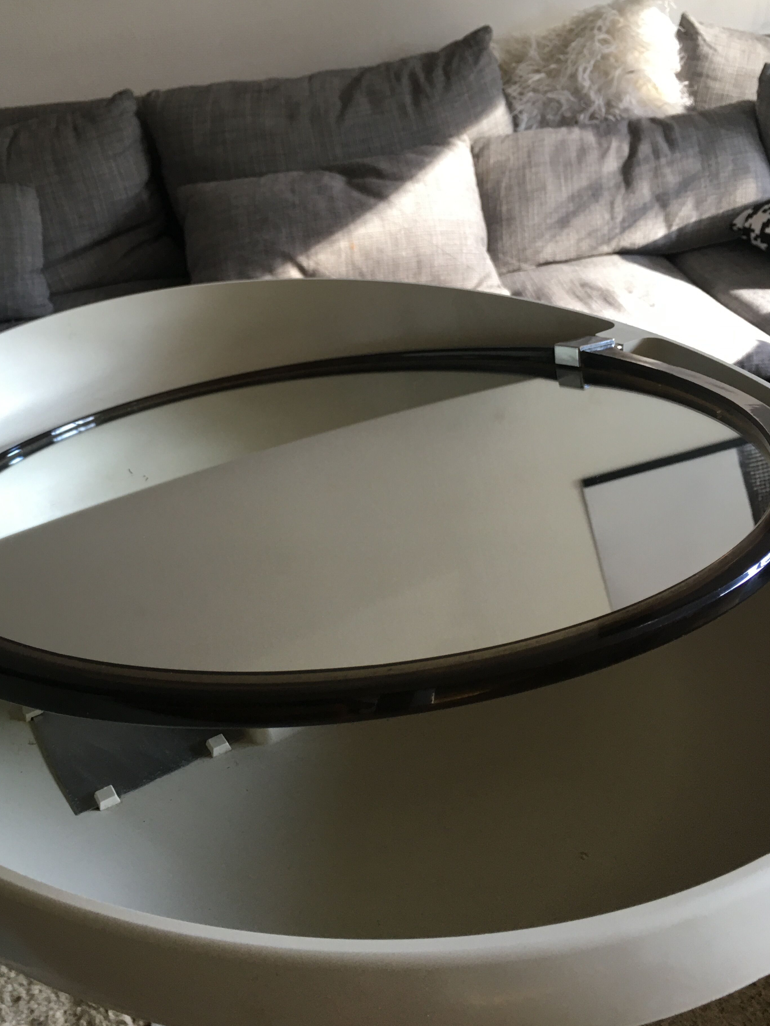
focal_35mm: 32
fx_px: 949
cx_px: 349
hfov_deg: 44.1
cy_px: 474
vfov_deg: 56.8
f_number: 2.2
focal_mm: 4.15
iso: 40
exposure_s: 1/17
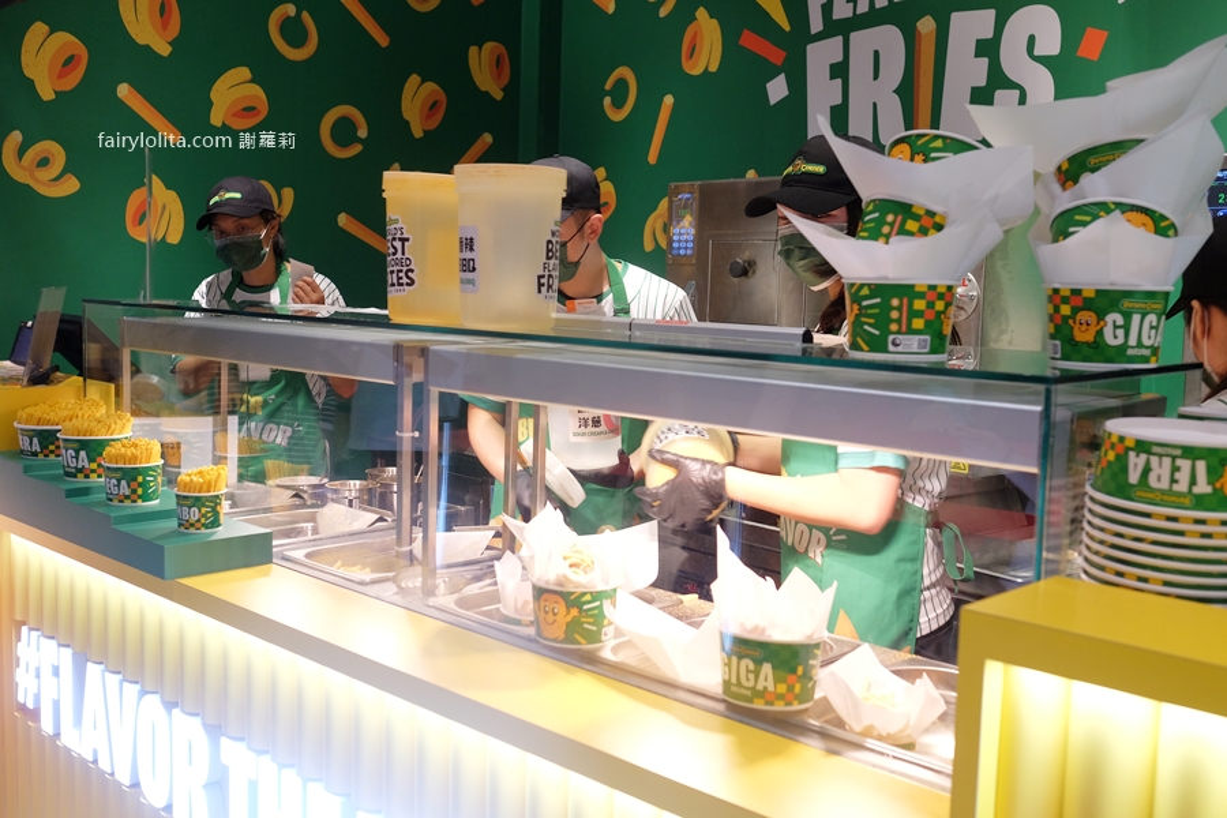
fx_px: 1193
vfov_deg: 37.9
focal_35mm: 35
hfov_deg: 54.4
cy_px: 409
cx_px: 614
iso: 1000
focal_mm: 23
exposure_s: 1/105
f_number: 3.6
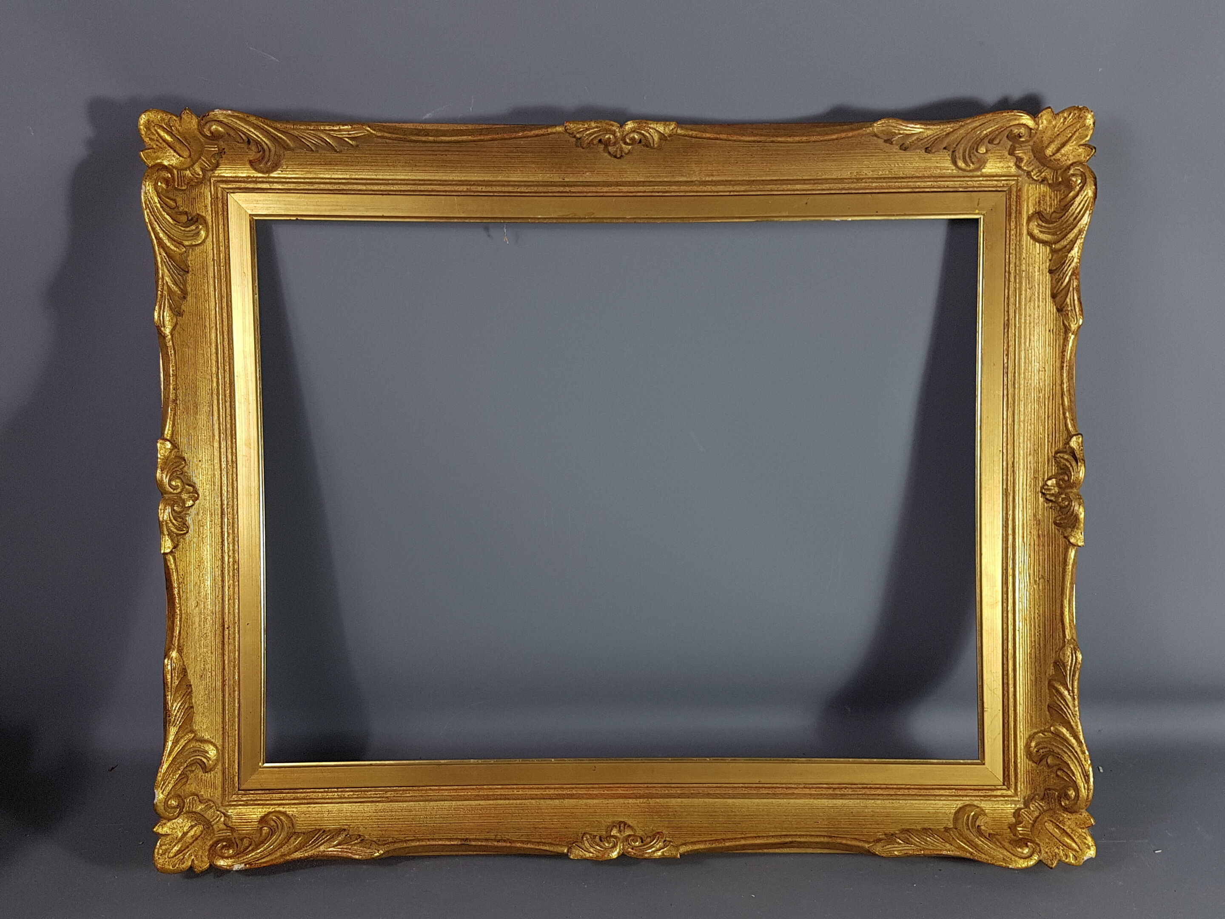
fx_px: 920
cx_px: 612
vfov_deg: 53.1
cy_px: 460
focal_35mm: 26
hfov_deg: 67.3
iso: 64
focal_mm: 4.2
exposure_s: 1/50
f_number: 1.7
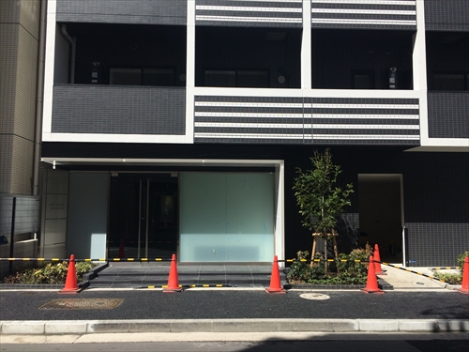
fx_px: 393
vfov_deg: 48.2
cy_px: 176
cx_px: 234
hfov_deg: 61.7
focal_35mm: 29
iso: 32
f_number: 2.2
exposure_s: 1/1953
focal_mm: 4.15
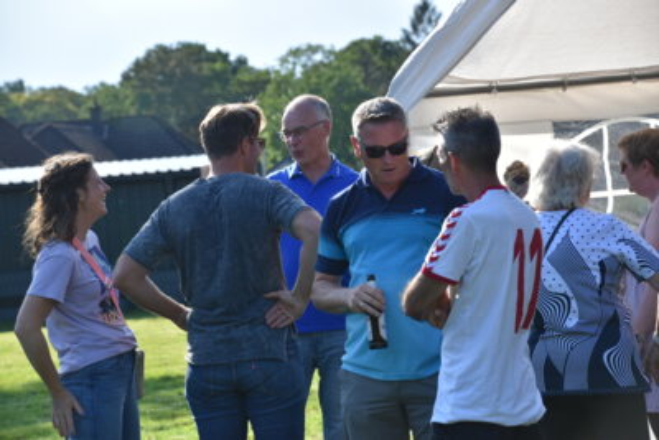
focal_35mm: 128
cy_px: 220
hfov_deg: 16.1
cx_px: 330
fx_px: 2335
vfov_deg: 10.8
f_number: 5.3
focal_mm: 85
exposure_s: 1/1000
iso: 400
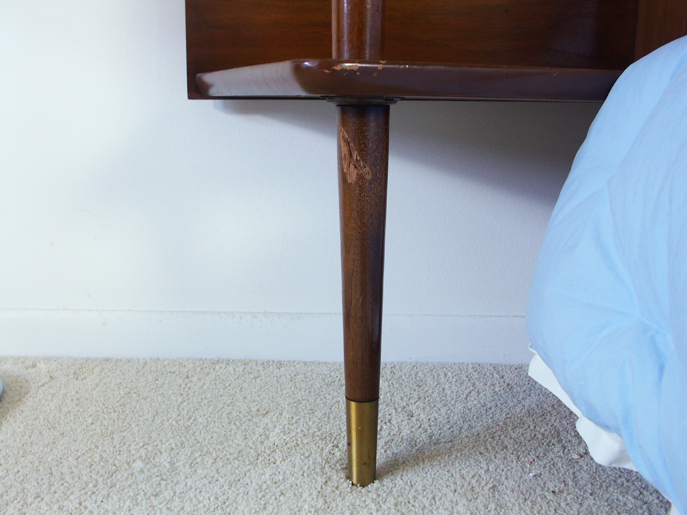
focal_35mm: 34
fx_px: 675
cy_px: 258
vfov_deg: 41.8
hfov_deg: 54.0
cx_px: 344
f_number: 3.5
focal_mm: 8.88
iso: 100
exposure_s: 1/13
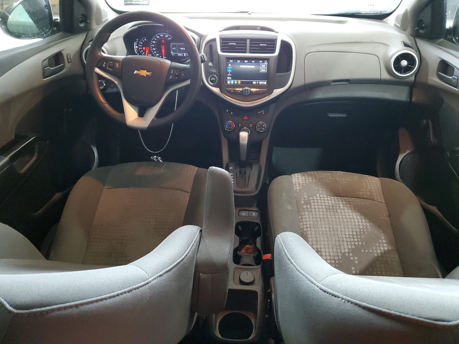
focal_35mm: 26
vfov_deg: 53.1
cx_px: 230
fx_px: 345
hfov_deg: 67.3
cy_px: 172
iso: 355
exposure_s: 1/60.2
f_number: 1.5
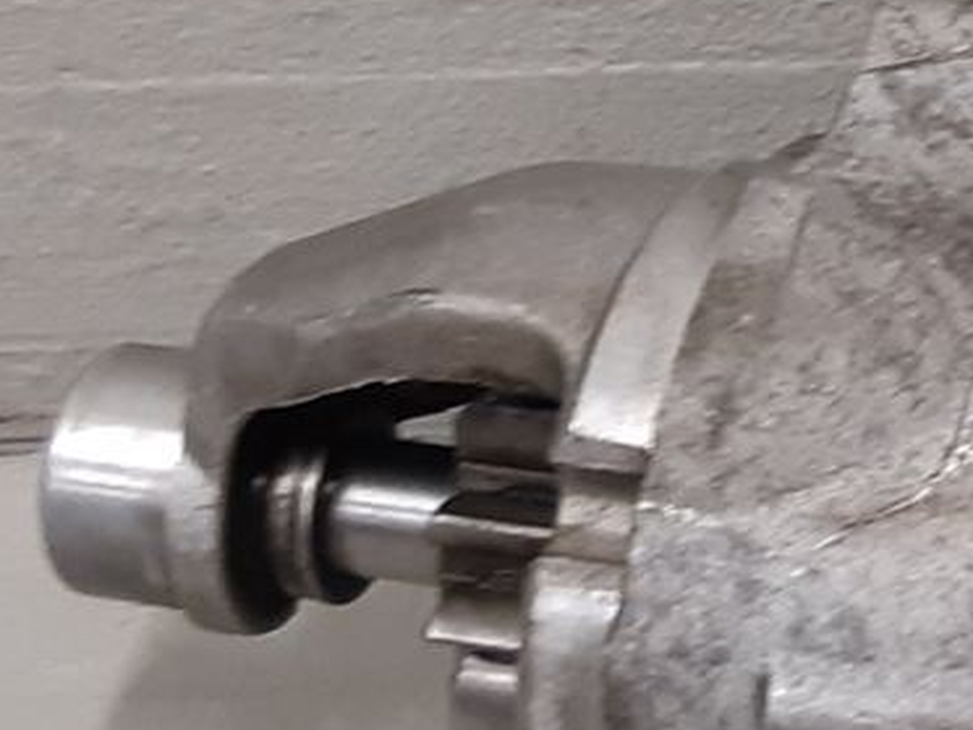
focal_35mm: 143
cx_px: 1522
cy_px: 131
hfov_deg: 13.0
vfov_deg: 10.3
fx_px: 4019
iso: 160
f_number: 1.7
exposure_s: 1/50
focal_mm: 3.93
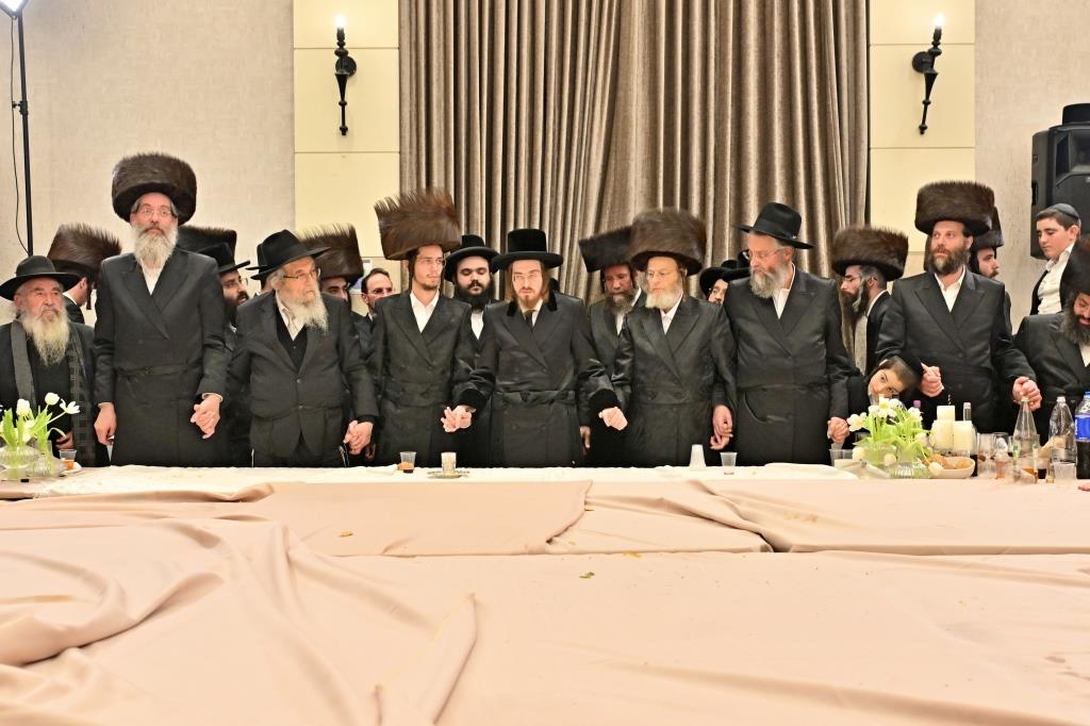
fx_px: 1090
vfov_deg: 36.8
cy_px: 363
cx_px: 545
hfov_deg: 53.1
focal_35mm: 36
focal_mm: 24
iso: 1000
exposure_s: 1/200
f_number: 4
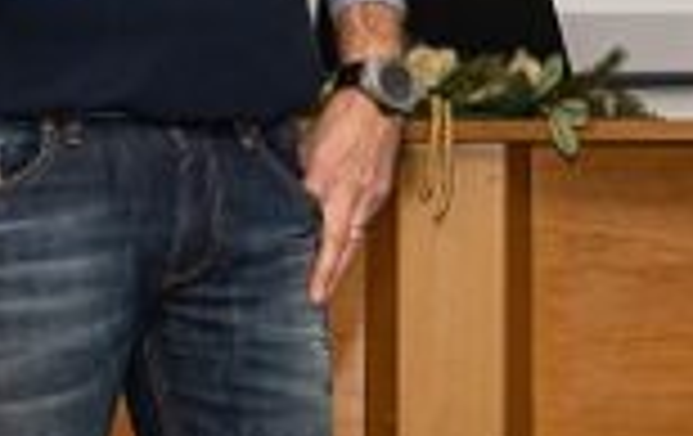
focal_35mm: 304
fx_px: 5754
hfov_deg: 6.9
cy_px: -36
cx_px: 18
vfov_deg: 4.3
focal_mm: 40
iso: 400
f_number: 7.1
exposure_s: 1/100
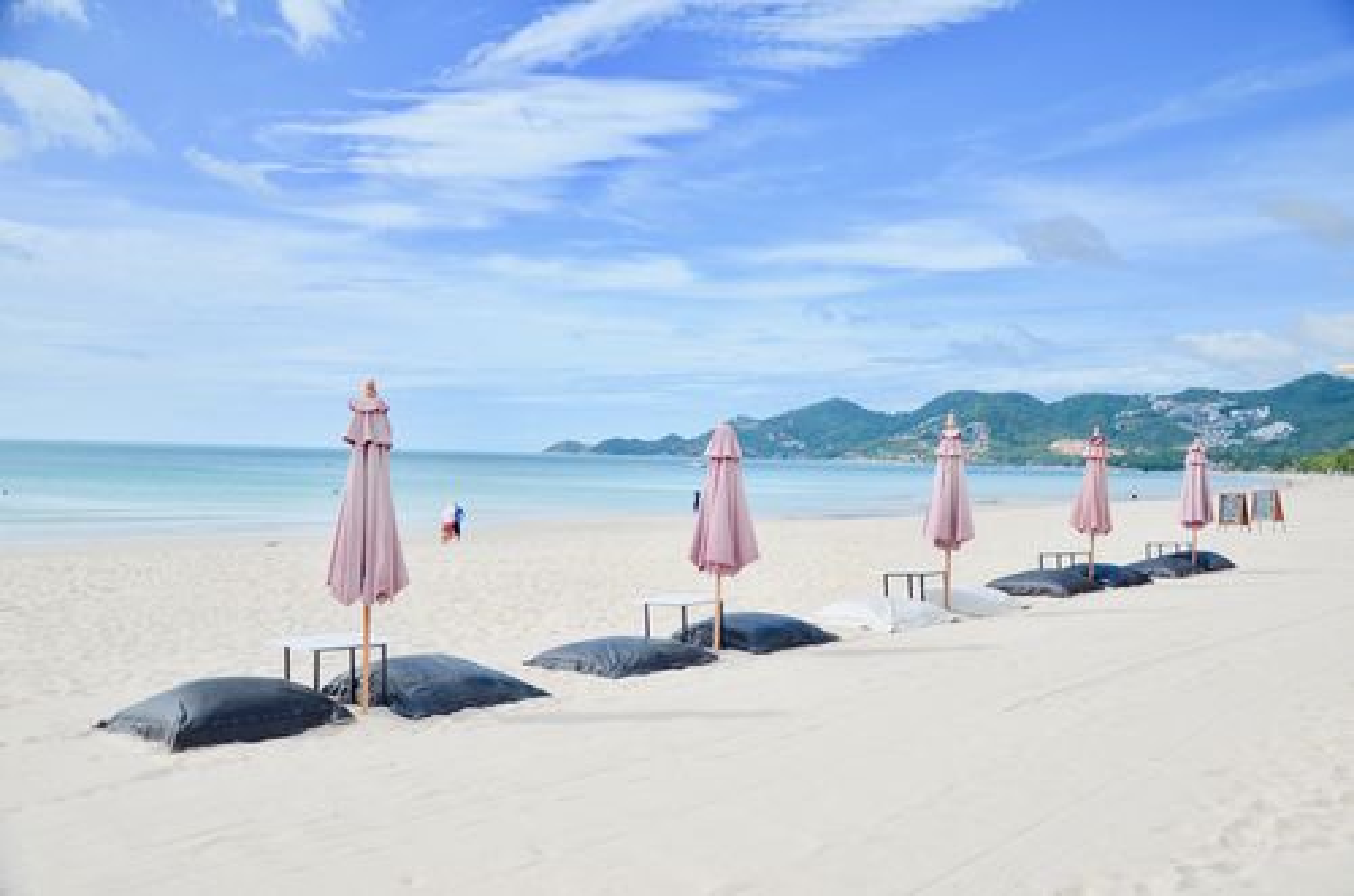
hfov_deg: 59.6
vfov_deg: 41.5
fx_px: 1182
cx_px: 677
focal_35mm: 32
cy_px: 448
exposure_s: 1/1250
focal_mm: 21
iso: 100
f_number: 3.8
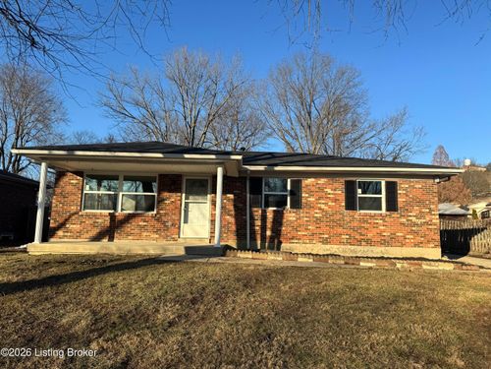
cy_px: 184
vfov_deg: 56.8
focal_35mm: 24
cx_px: 246
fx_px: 340
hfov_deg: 71.6
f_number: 1.78
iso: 80
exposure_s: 1/2710
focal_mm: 6.76
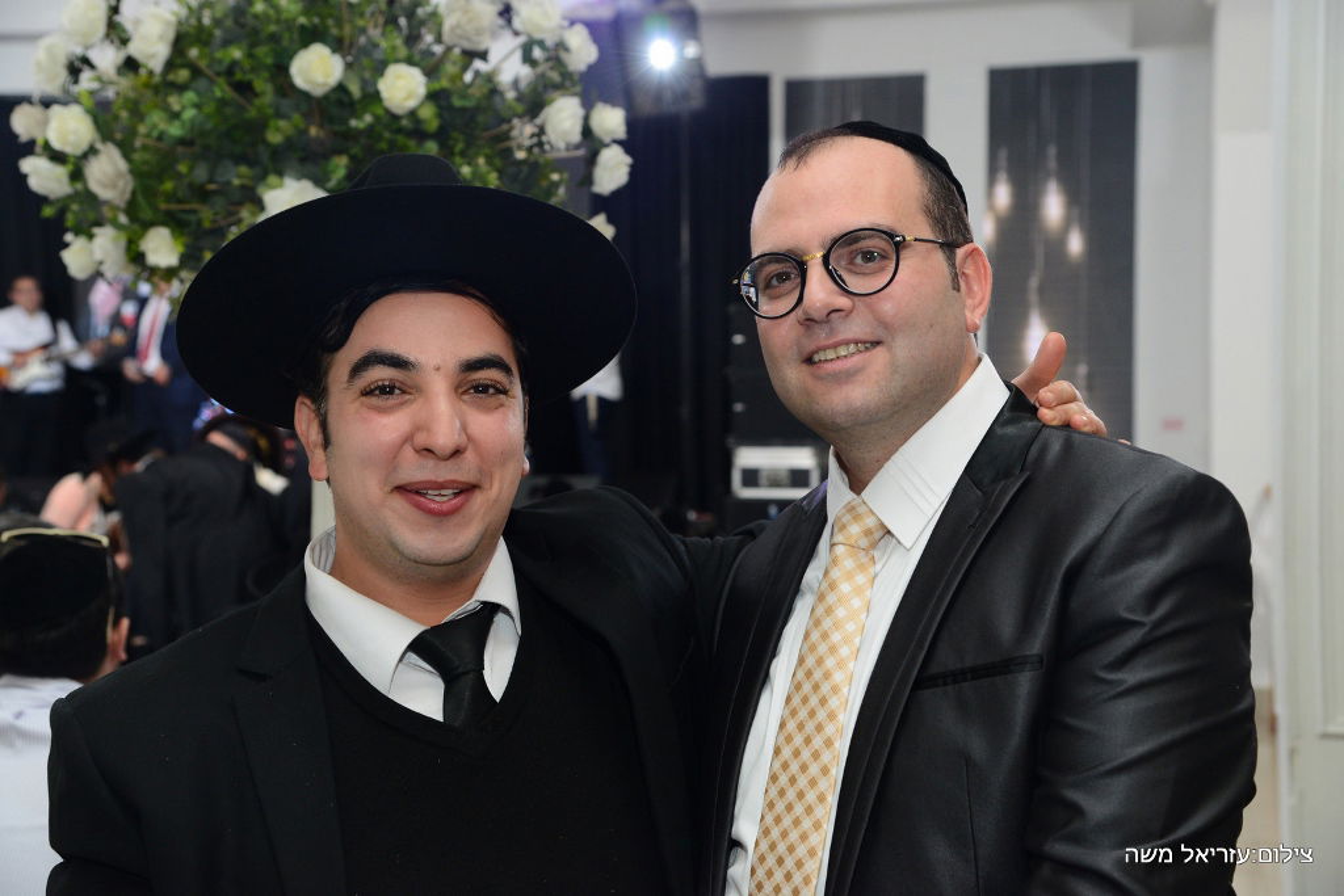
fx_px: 2165
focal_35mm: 58
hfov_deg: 34.5
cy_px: 448
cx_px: 672
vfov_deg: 23.4
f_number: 6.3
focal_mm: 58
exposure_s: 1/100
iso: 1600
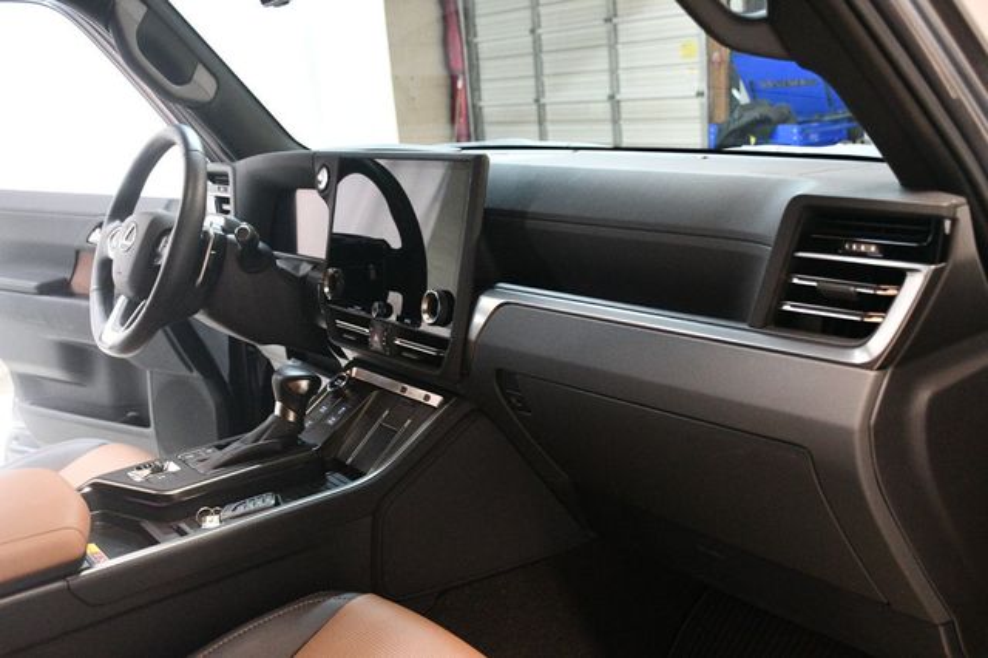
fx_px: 987
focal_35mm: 36
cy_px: 329
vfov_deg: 36.8
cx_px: 494
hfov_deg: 53.2
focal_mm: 24
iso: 5000
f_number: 3.8
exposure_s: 1/60
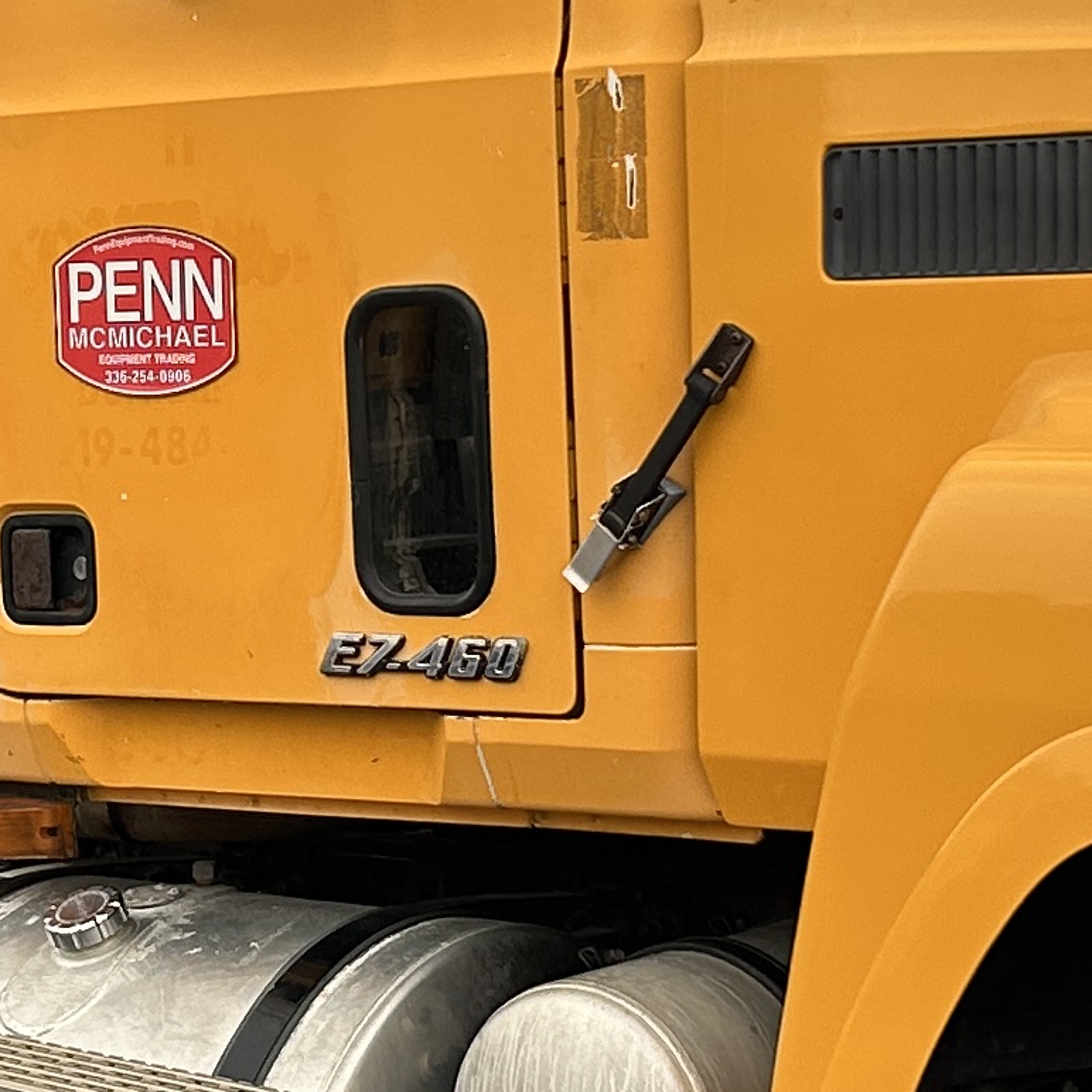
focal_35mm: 120
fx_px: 4283
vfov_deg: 14.5
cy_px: 603
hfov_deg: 14.5
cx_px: 492
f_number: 1.5
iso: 40
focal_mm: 5.7
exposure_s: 1/230
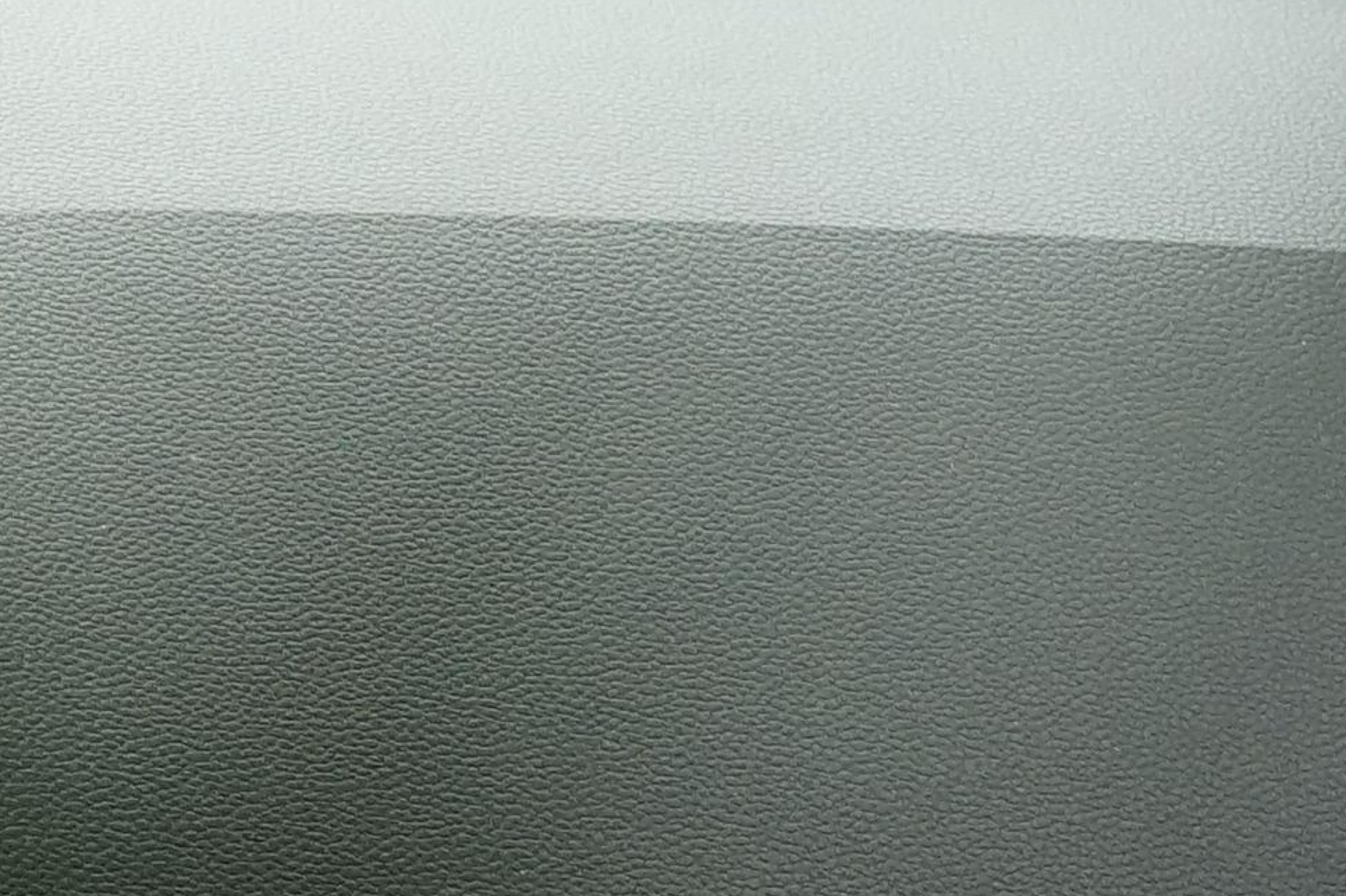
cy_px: 967
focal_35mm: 180
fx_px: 6727
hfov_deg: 10.2
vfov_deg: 7.6
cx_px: -1729
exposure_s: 1/30
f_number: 3.2
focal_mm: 29
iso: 1250
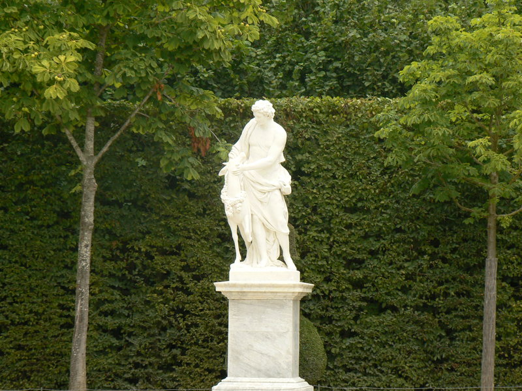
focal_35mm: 198
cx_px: 261
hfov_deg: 10.0
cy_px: 196
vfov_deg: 7.5
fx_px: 2986
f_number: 5.6
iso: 80
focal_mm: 32.9
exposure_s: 1/125
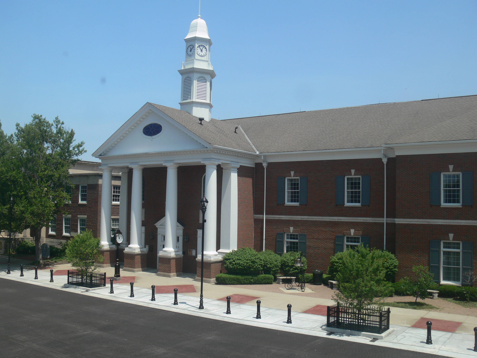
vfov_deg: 40.7
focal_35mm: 35
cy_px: 179
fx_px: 482
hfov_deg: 52.6
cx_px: 238
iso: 80
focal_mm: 7.4
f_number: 5
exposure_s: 1/100
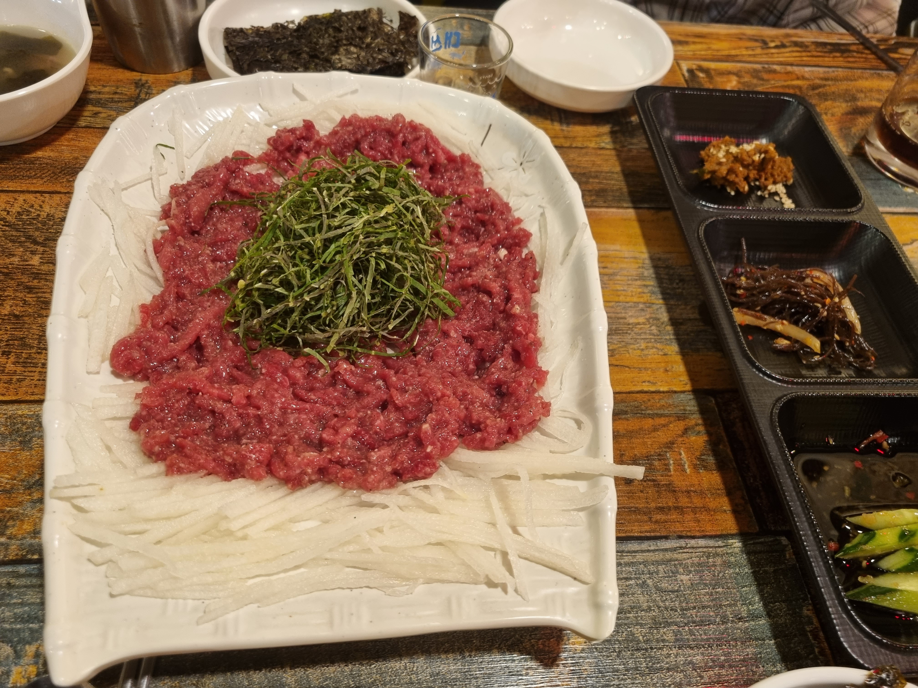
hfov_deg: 67.3
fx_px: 690
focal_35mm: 26
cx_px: 459
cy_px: 344
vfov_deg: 53.1
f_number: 1.8
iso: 250
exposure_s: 1/40
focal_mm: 5.4
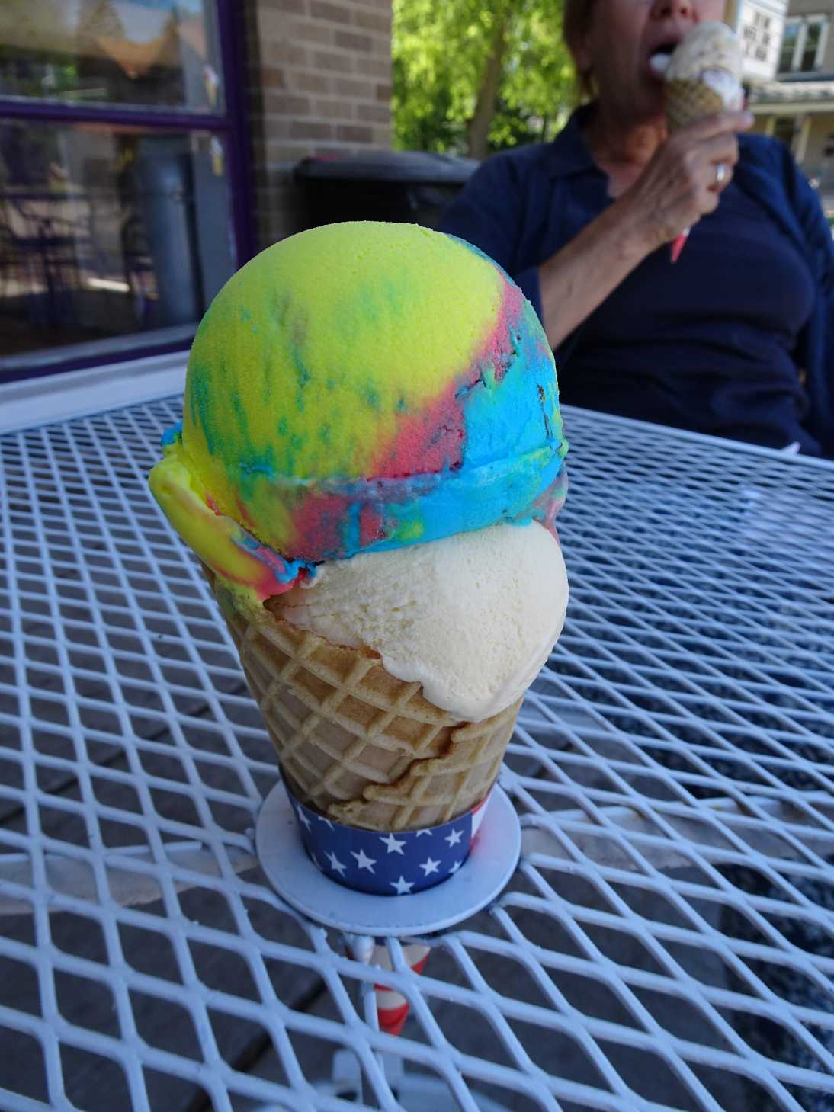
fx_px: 771
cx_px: 417
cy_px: 556
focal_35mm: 24
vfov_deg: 71.6
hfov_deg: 56.8
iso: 80
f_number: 3.5
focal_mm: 4.1
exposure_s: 1/160
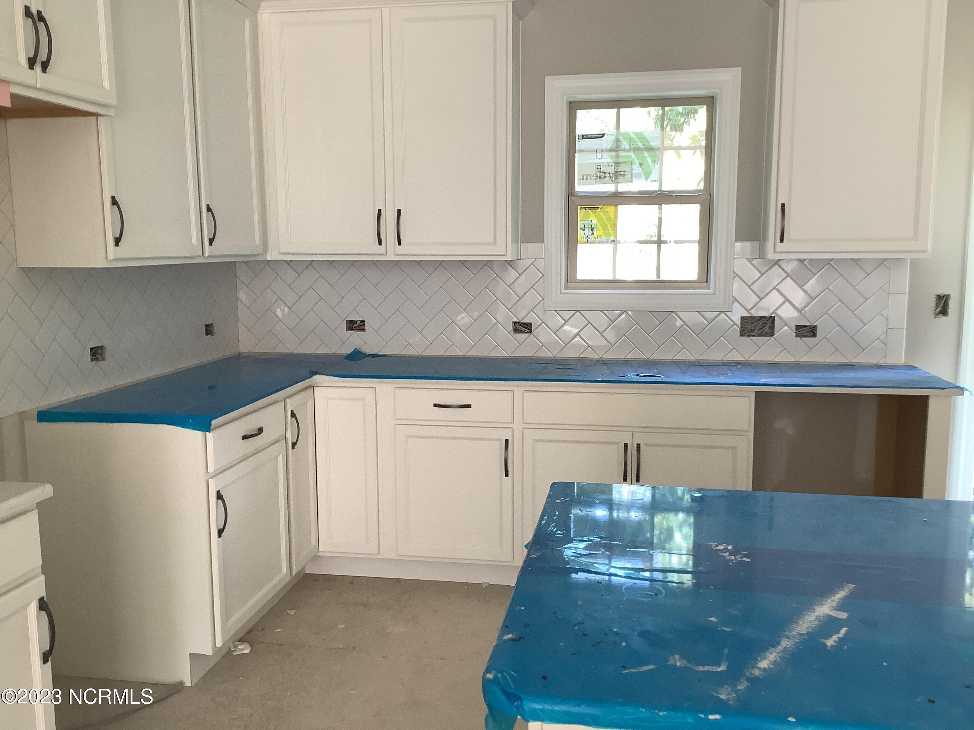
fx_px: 872
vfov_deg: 45.4
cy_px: 365
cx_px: 487
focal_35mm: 31
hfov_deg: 58.4
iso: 80
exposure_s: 1/50
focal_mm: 3.3
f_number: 2.4
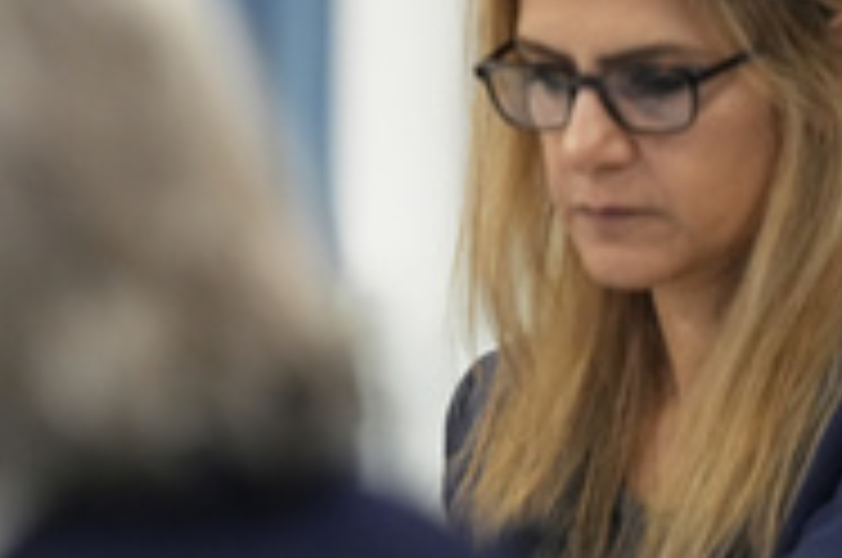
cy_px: 227
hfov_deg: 1.9
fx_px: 25590
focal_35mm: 1096
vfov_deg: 1.3
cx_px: -113
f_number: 2.8
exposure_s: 1/1000
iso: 5000
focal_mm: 400
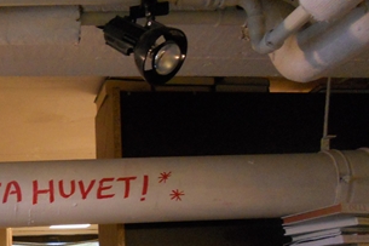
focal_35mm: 59
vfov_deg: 21.9
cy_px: 261
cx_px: 42
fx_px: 604
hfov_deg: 32.4
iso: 400
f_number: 3.2
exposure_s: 1/40
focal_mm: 4.9
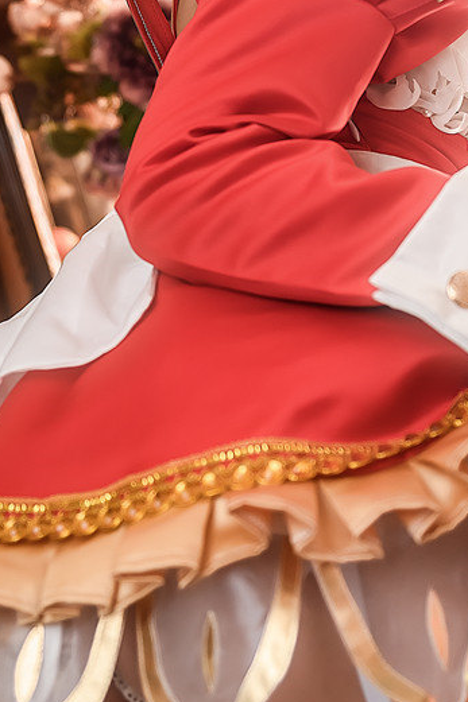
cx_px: 302
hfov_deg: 13.8
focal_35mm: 99
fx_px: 1932
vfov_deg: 20.3
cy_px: 119
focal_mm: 44
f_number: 3.5
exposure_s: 1/80
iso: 800
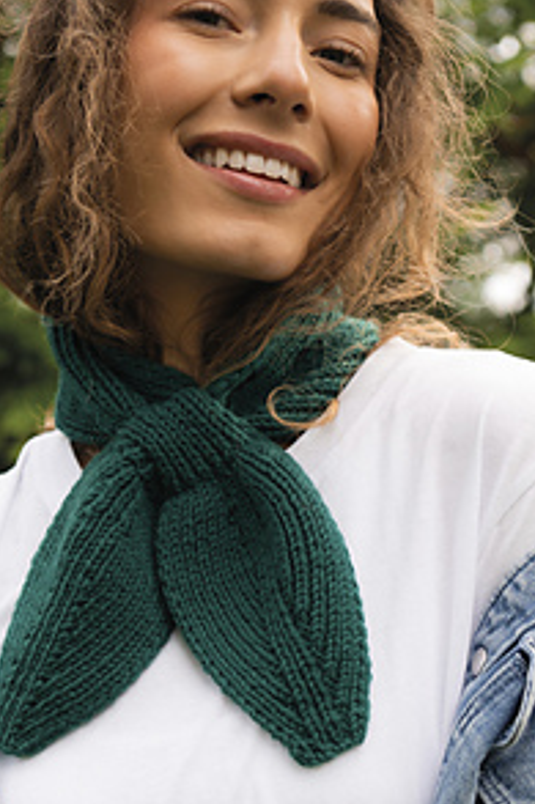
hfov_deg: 16.6
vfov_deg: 24.7
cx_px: 229
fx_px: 1830
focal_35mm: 82
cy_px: 508
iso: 200
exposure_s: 1/320
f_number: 4
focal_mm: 48
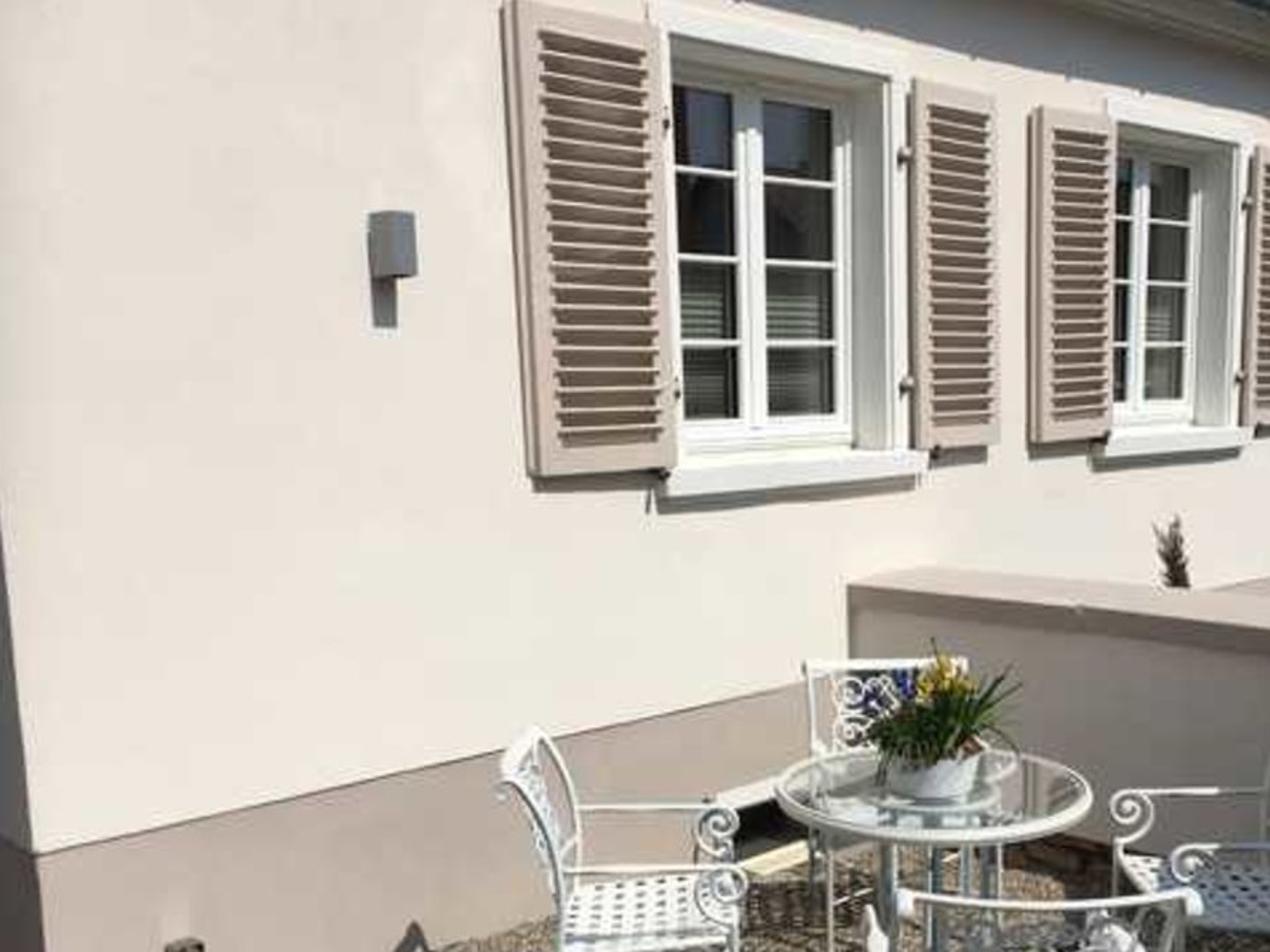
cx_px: 766
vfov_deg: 36.4
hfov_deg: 47.6
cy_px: 638
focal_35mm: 39
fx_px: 1431
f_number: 2.2
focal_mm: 4.15
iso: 25
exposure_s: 1/4049
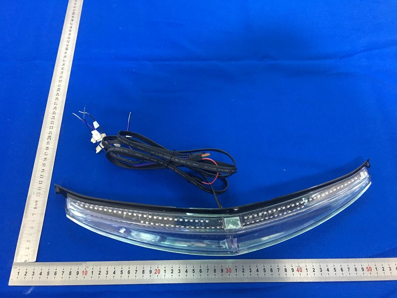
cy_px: 149
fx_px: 333
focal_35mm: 29
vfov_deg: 48.2
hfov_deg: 61.7
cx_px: 198
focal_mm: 4.15
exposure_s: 1/10
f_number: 2.2
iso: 100
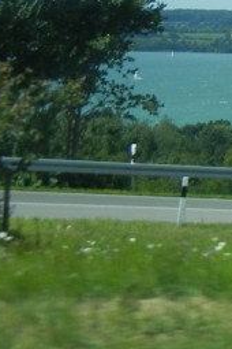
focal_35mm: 142
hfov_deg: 8.6
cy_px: 21
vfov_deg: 14.3
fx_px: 1373
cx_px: 591
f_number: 7.2
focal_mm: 6.2
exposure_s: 1/397
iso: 160
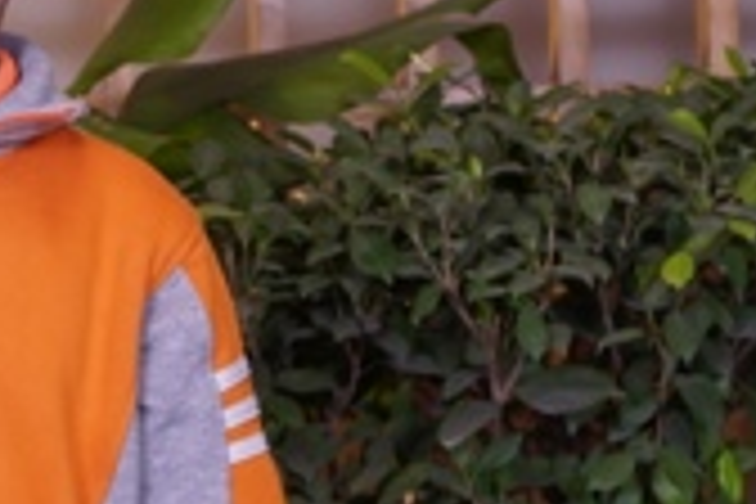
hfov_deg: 13.2
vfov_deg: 9.0
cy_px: 137
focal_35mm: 152
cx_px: -99
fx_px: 3192
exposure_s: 1/125
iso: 400
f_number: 4.5
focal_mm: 38
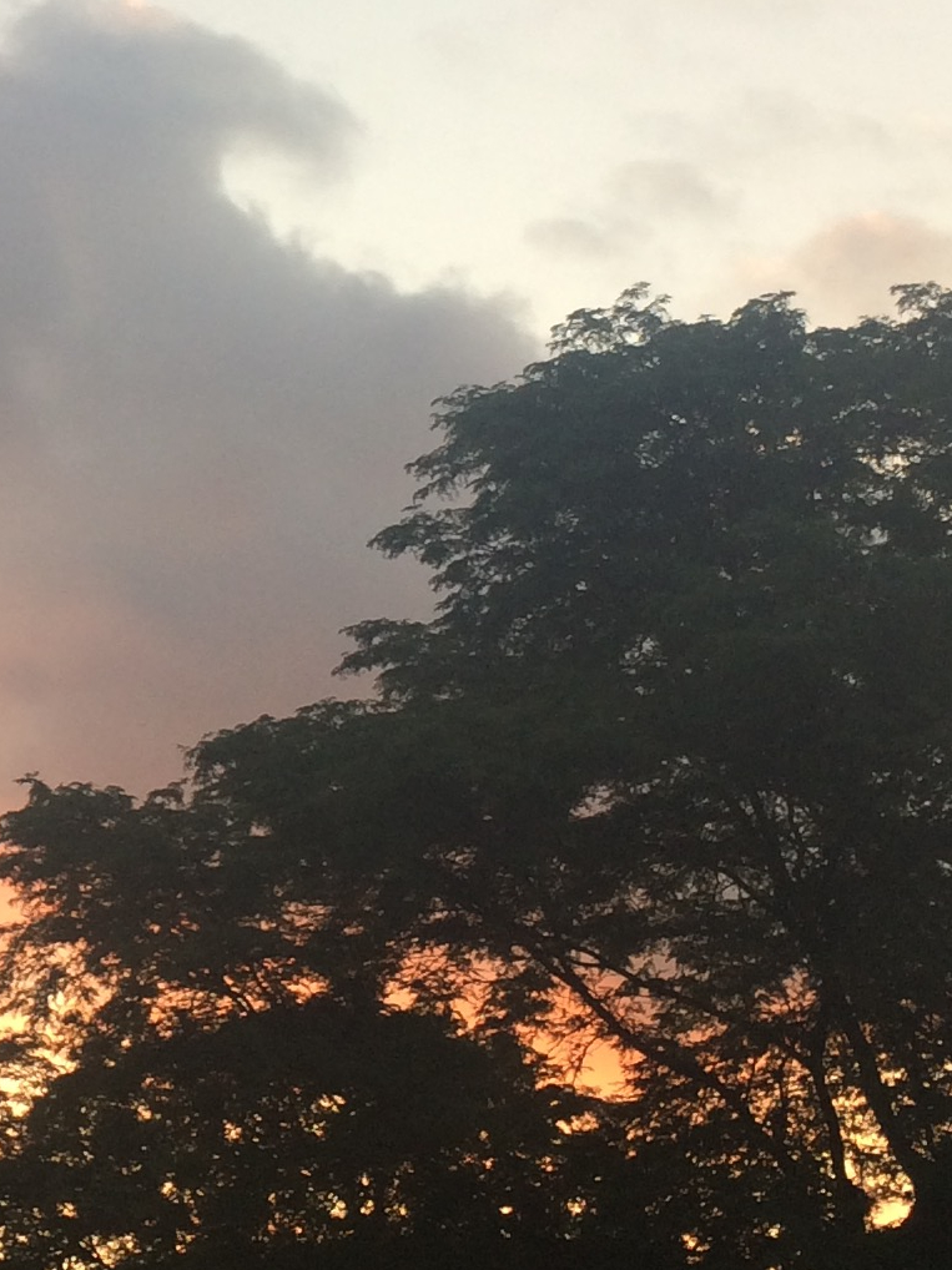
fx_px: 3412
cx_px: -293
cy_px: 398
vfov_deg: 21.0
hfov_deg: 15.1
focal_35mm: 93
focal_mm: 4.15
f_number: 2.2
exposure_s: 1/149
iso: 32
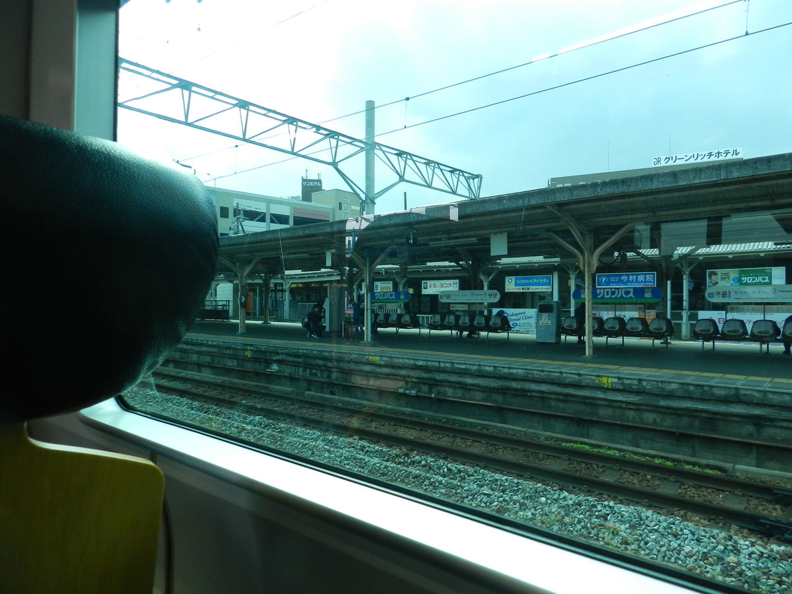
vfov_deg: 58.9
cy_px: 297
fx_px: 526
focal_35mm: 23
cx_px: 396
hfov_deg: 73.9
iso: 160
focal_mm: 4
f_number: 3.4
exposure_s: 1/160
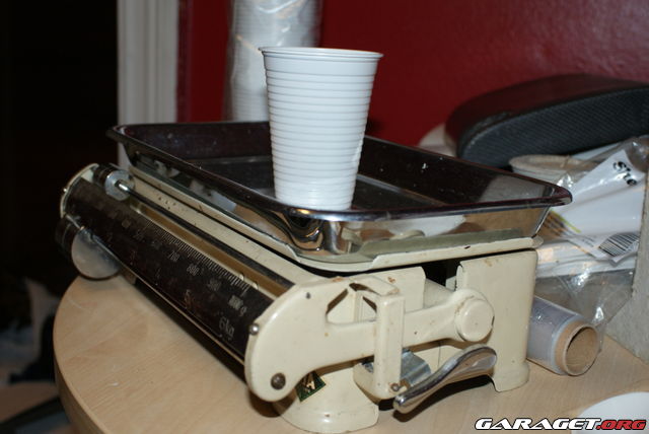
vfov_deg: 29.9
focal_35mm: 45
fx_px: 812
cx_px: 324
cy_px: 217
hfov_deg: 43.6
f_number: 5.6
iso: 400
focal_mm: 30
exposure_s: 1/60
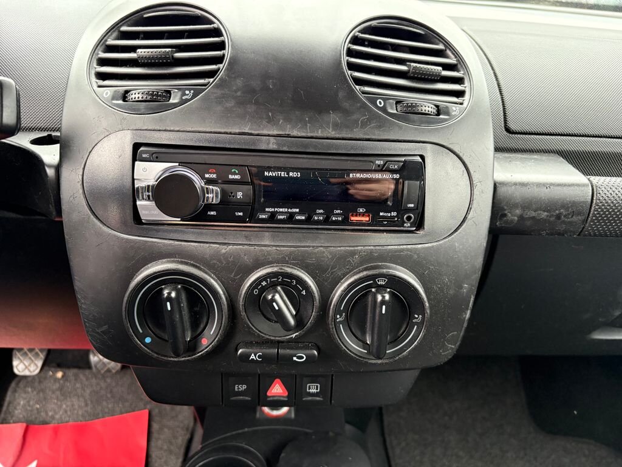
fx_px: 467
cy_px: 234
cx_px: 311
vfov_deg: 53.1
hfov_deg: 67.3
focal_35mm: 26
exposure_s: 1/60
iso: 250
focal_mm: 5.96
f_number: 1.6
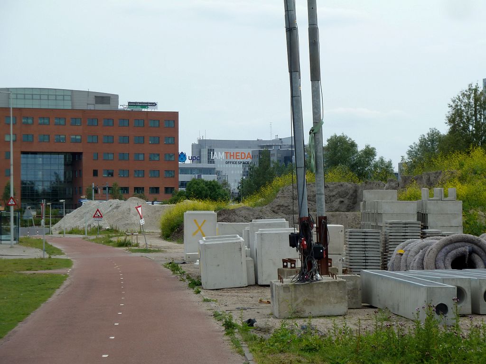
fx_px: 1558
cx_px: 243
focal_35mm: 111
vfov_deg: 13.3
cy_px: 182
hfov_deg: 17.7
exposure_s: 1/320
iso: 80
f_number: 4.4
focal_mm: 18.2
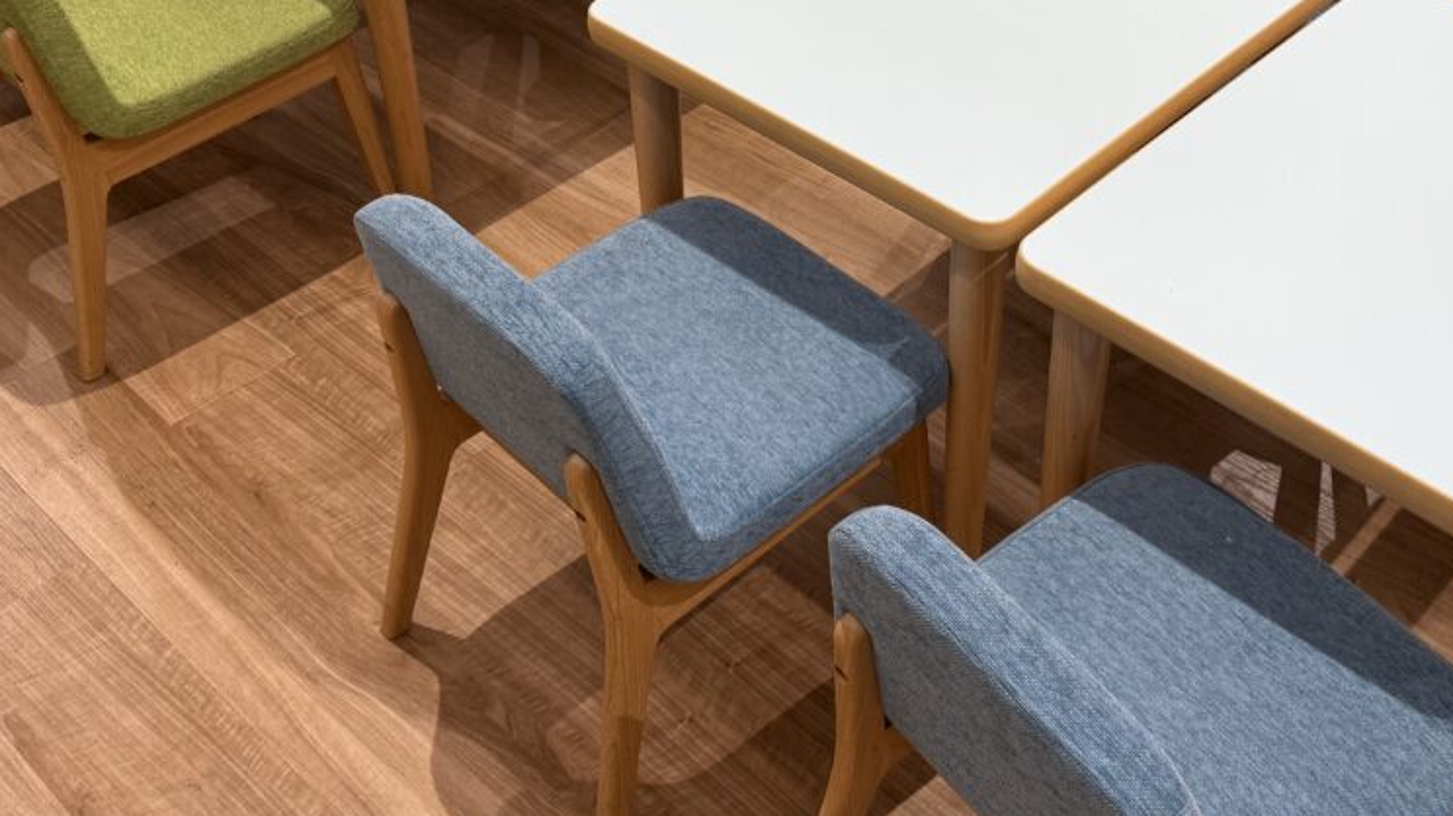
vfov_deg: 25.7
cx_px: 889
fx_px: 1733
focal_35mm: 45
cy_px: 90
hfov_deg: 45.2
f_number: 1.78
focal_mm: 6.76
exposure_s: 1/100
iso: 80
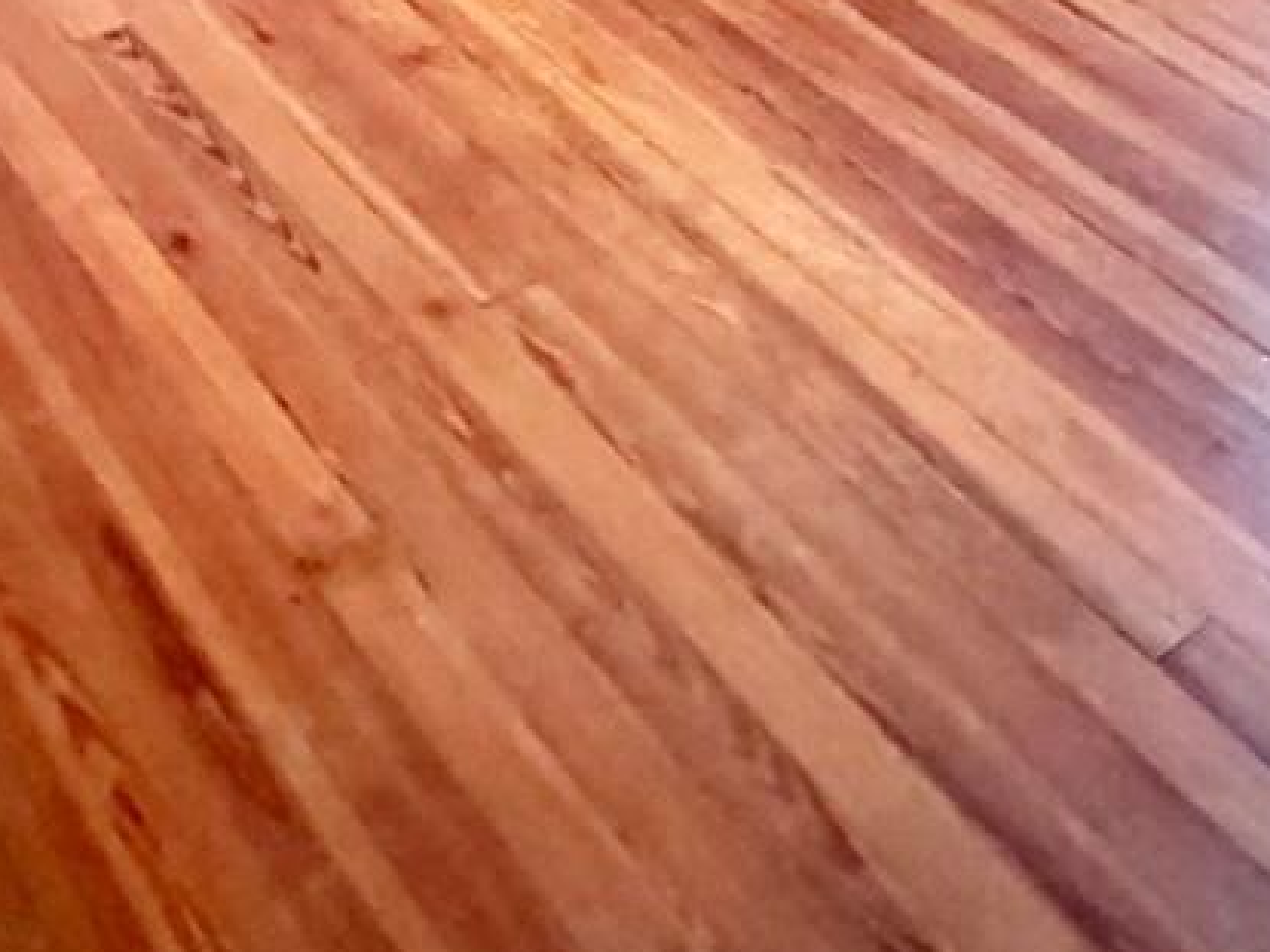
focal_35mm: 54
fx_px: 1981
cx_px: 226
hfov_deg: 34.3
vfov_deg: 20.0
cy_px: -741
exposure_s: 1/40
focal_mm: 2.22
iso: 1250
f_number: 2.2
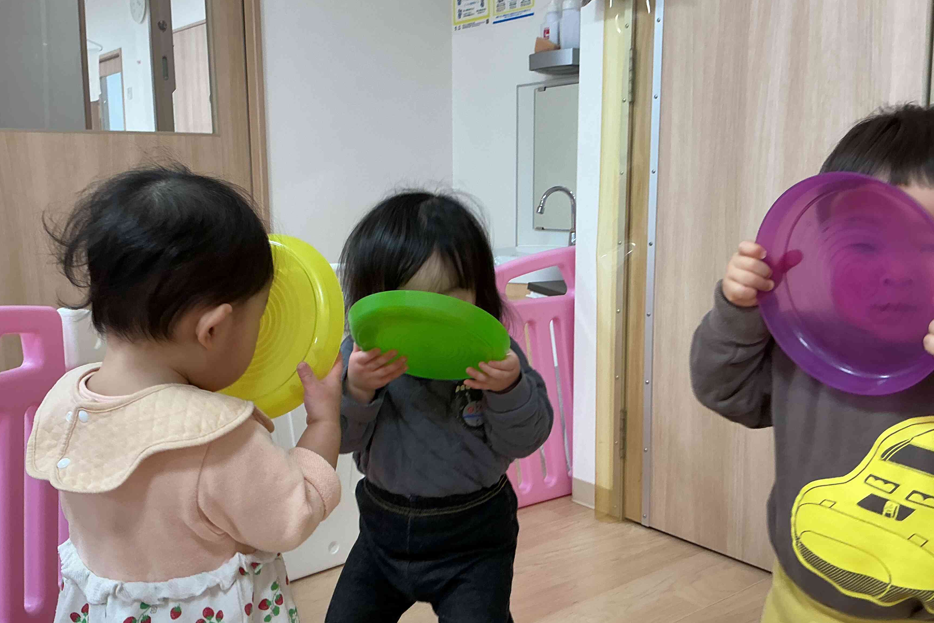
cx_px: 453
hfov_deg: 54.4
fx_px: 908
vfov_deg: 37.8
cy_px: 323
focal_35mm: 35
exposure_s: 1/60
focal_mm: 3
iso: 40
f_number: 1.8
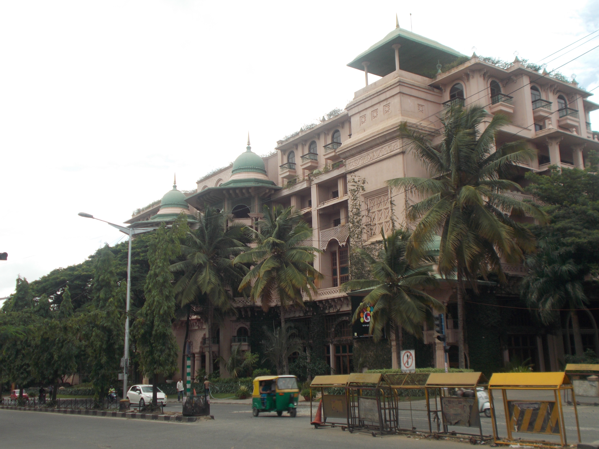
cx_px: 300
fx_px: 675
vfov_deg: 36.8
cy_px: 224
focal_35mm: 39
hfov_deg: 47.9
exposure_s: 1/100
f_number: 9.8
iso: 80
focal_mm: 6.9
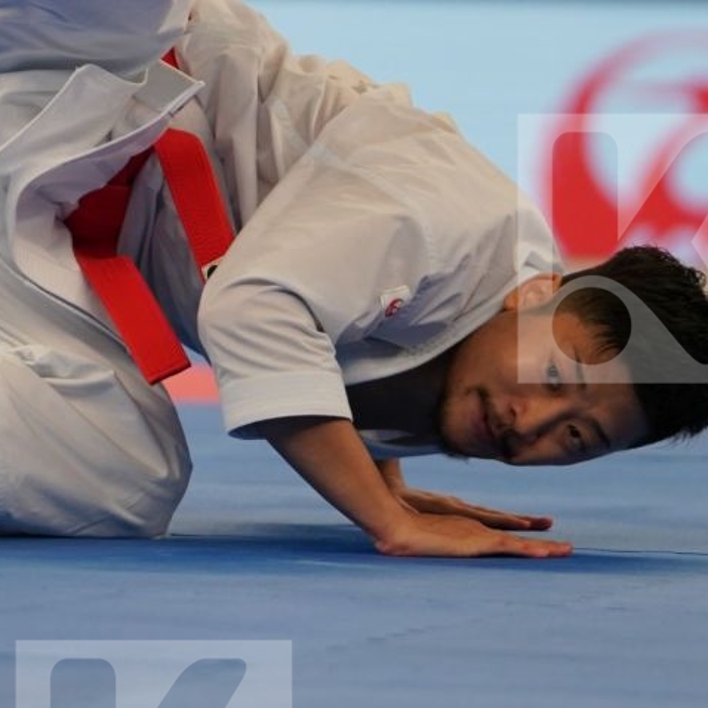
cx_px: 154
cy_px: 249
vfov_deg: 2.8
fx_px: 14648
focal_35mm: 633
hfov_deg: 2.8
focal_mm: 198
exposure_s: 1/1000
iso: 1250
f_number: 2.8
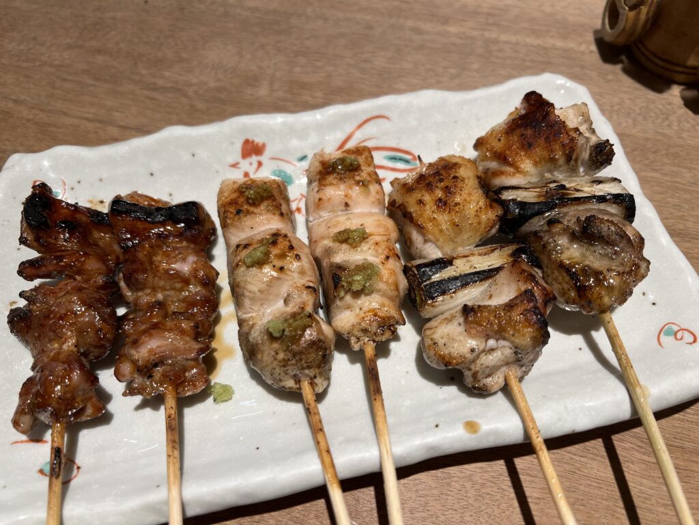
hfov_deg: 67.3
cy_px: 262
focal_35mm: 26
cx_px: 350
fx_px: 525
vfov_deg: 53.1
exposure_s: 1/120
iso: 64
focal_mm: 5.7
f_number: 1.5
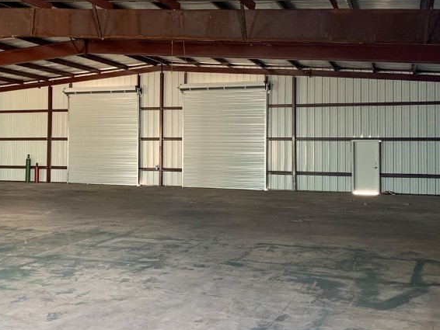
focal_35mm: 47
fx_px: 598
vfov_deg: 30.9
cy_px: 140
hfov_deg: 40.0
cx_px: 154
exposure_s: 1/60
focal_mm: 4.25
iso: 200
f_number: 1.8
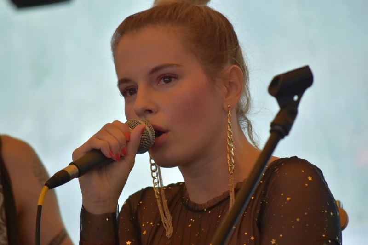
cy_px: 122
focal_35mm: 300
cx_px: 184
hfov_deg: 6.9
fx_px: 3066
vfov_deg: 4.6
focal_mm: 200
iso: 320
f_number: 5.6
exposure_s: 1/125
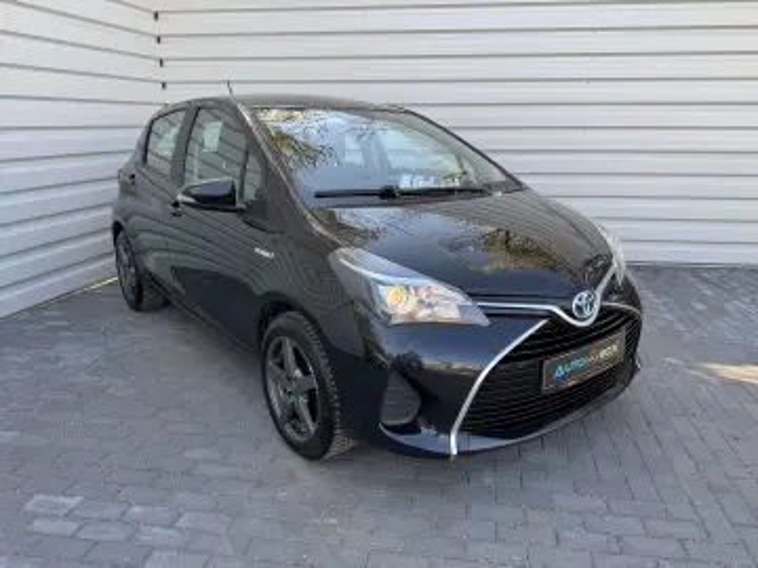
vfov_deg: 56.8
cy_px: 284
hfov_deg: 71.6
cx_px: 379
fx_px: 526
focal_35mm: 24
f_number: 1.78
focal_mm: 6.76
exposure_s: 1/524
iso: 80
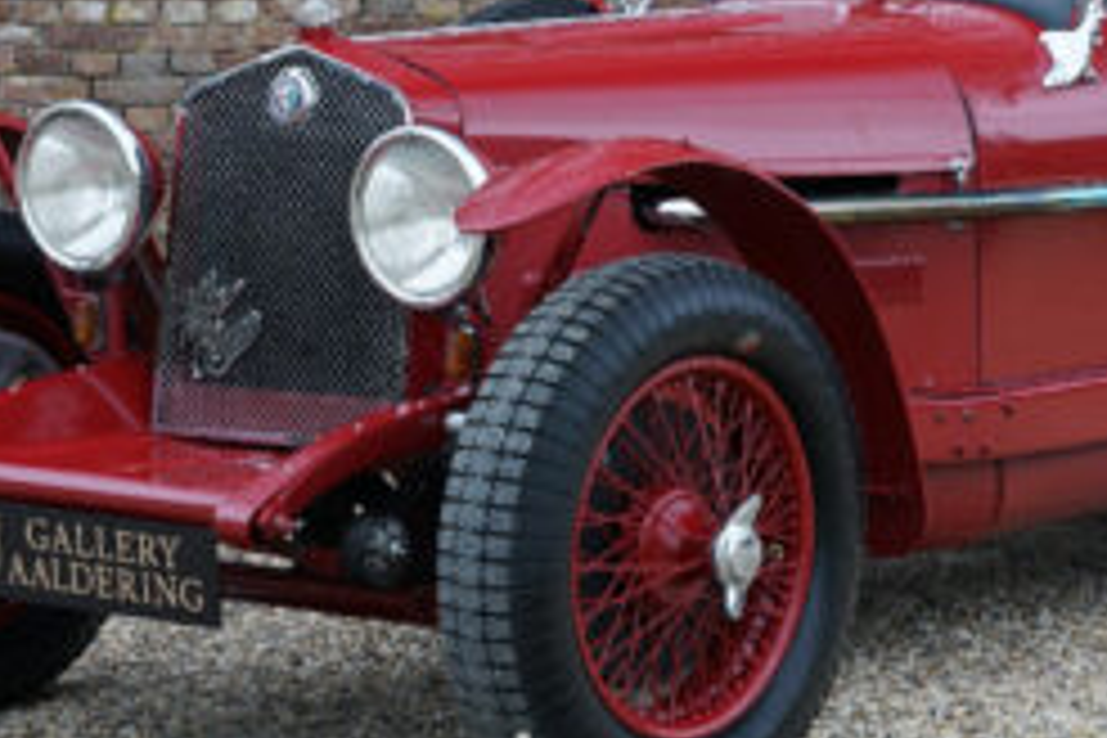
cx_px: 693
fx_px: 4804
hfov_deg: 13.1
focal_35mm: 156
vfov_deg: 8.8
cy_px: 207
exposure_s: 1/80
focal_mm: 64.1
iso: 640
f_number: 5.6
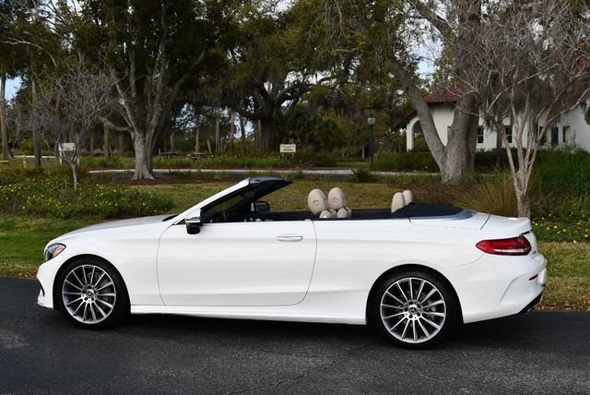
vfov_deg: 26.0
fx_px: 853
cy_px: 198
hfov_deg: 38.2
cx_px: 295
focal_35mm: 52
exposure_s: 1/250
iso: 110
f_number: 8
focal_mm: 26
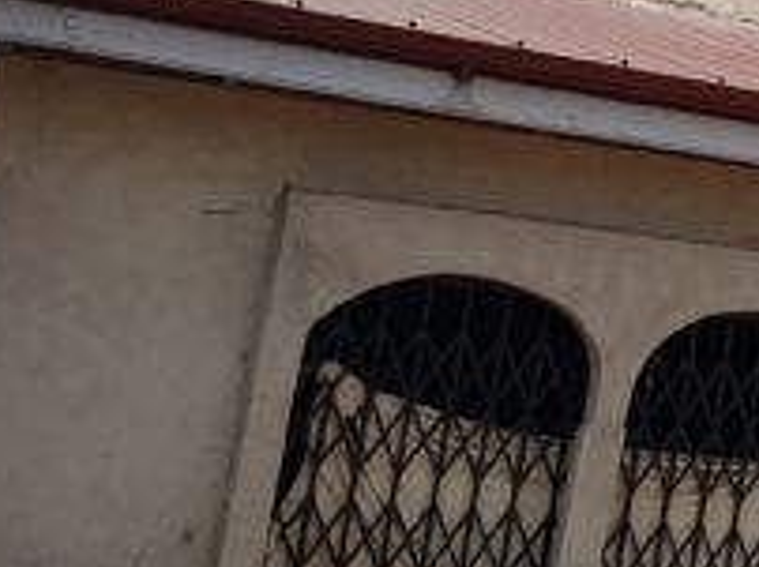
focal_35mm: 99
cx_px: 1210
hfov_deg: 17.4
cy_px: -53
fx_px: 2168
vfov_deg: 14.6
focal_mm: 4.2
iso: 50
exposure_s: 1/4784
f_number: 1.7
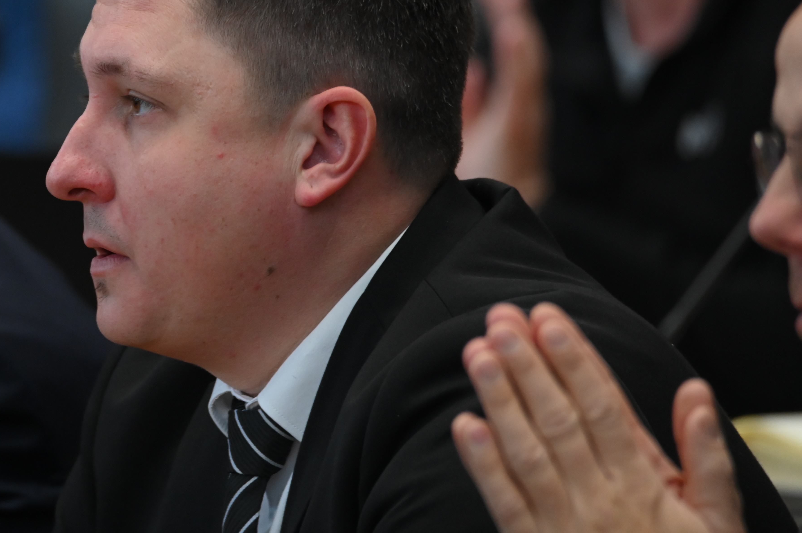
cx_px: 131
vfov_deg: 1.5
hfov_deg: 2.2
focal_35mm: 936
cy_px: 157
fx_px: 20839
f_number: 6.3
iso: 2500
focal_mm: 550
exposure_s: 1/125
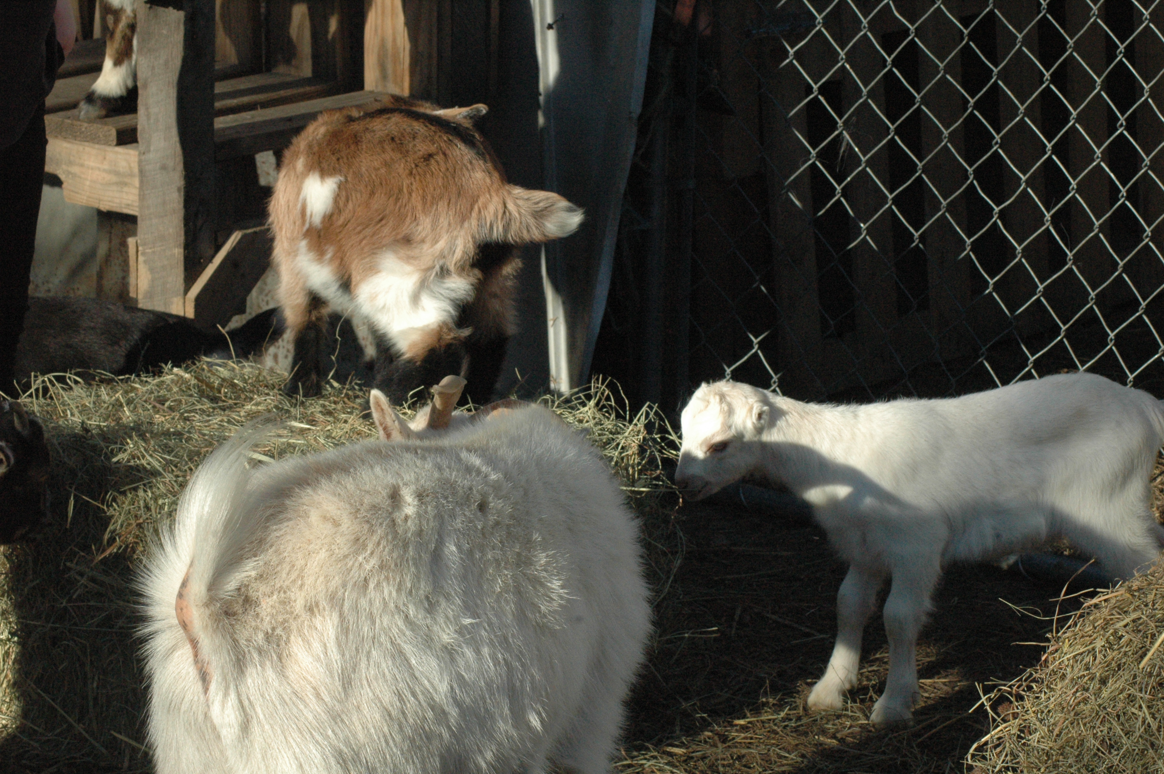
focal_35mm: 105
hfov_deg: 19.5
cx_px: 582
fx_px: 3392
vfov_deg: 13.0
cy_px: 387
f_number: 13
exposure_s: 1/640
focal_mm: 70
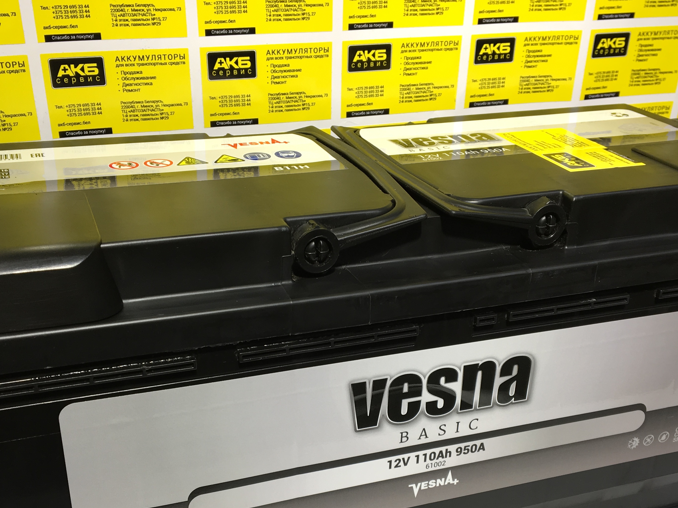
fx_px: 842
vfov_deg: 33.1
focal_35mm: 43
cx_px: 342
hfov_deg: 43.9
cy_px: 363
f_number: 2.2
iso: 25
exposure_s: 1/50
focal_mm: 4.15
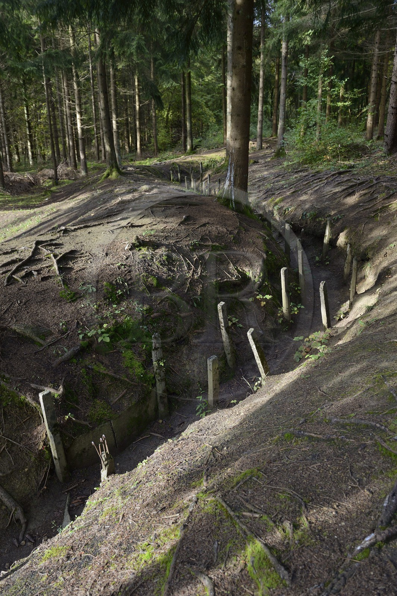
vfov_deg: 60.3
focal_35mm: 31
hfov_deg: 42.3
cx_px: 198
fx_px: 513
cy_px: 298
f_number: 5.6
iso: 200
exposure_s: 1/60
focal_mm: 31
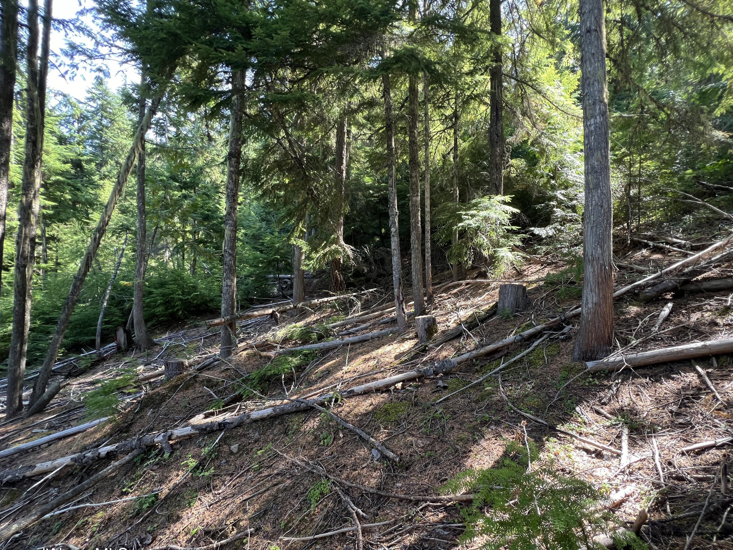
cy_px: 285
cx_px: 380
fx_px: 296
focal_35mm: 14
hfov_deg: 102.0
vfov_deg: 85.6
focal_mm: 1.57
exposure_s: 1/99
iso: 80
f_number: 1.8
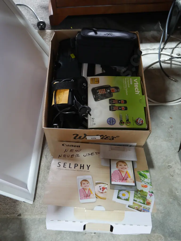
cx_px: 90
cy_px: 120
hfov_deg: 41.8
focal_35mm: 34
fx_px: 237
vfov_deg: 53.9
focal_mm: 17
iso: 1250
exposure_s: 1/60
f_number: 4
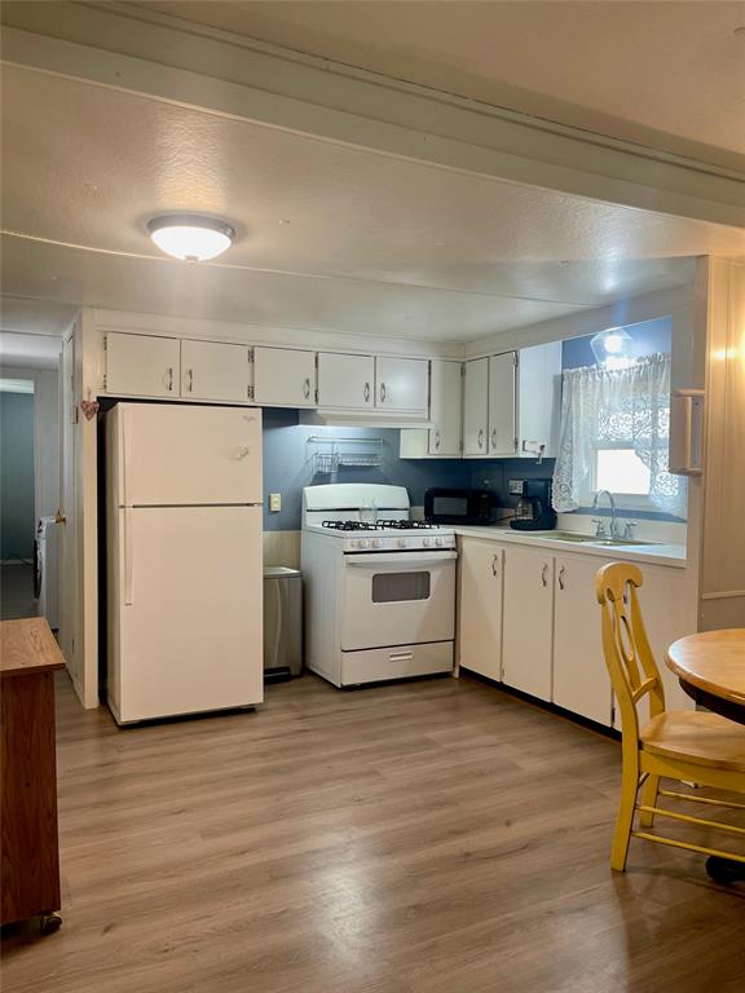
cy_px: 496
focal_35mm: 25
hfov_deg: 54.9
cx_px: 372
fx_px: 717
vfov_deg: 69.4
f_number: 1.6
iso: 80
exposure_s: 1/60
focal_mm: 5.1
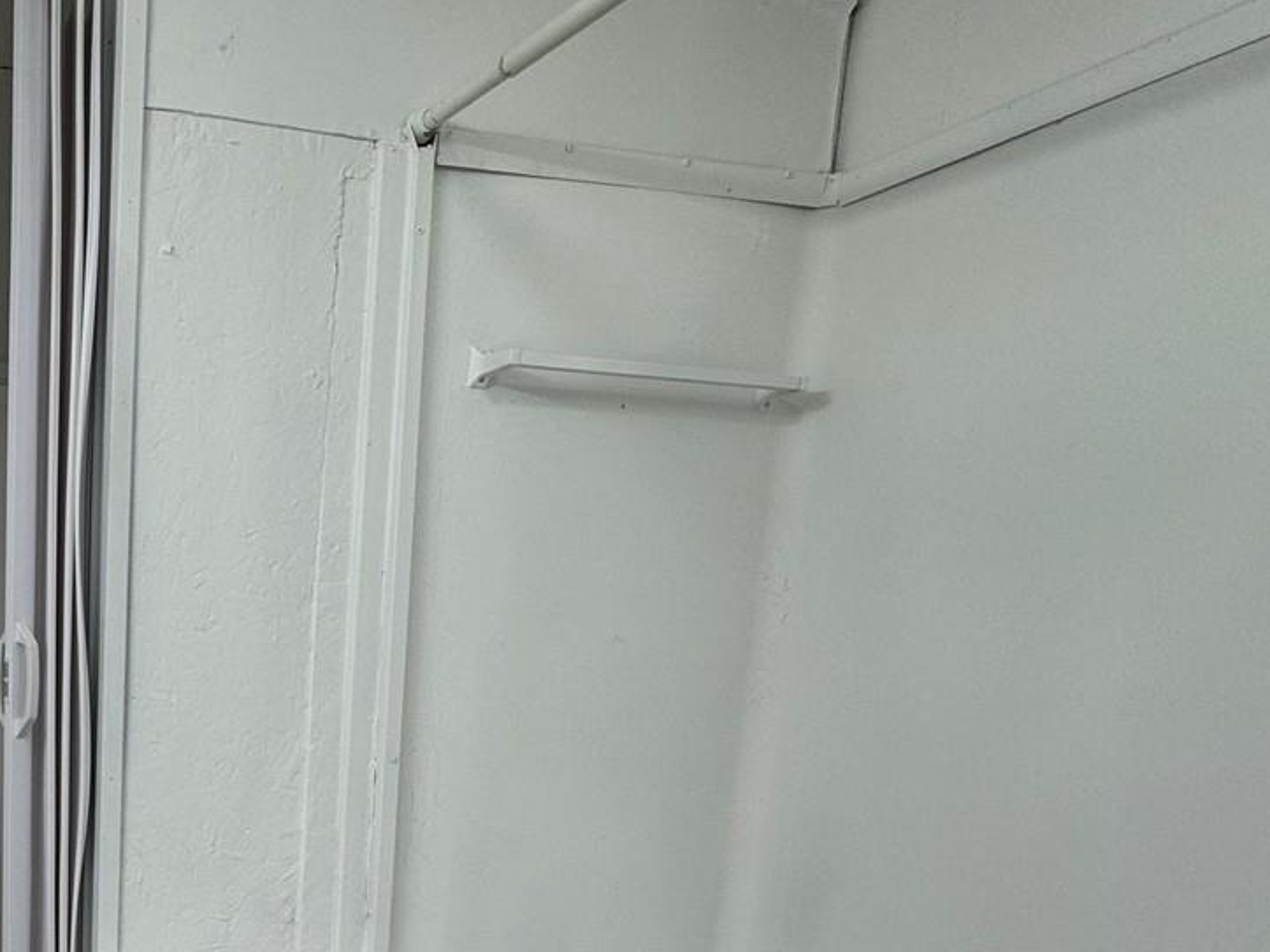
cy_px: 854
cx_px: 44
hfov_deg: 49.4
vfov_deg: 41.8
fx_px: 1137
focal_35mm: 31
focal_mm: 2.22
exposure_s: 1/120
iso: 80
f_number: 2.2
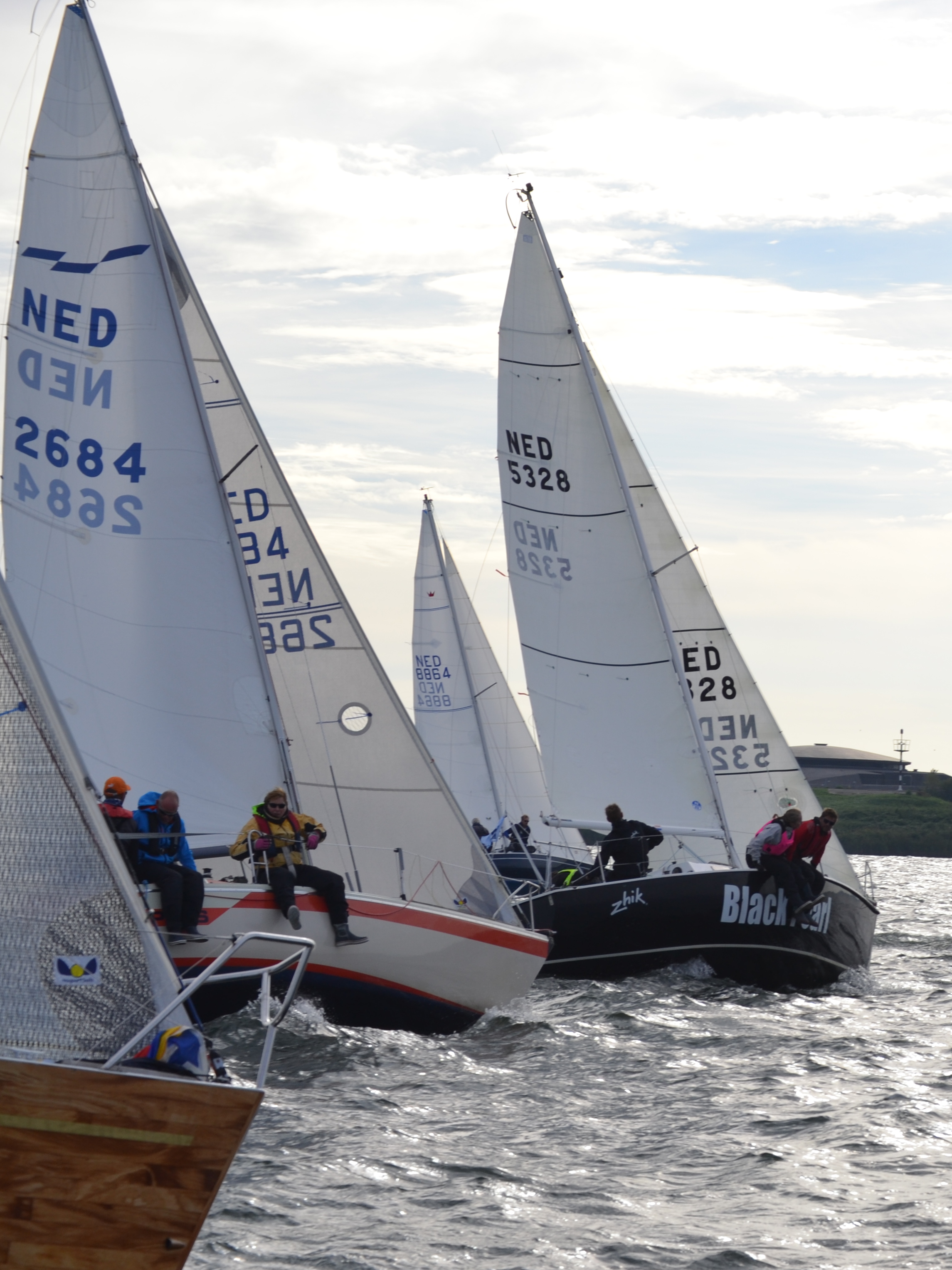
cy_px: 636
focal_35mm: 120
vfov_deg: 16.5
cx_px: 870
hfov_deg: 12.3
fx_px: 4390
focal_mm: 55
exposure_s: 1/320
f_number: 9
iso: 100
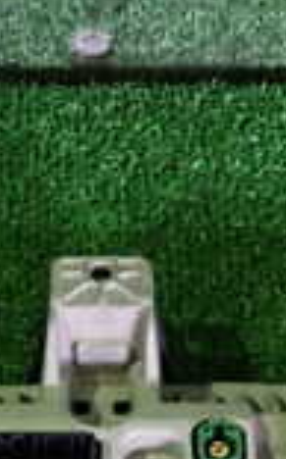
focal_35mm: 102
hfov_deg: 12.8
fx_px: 1277
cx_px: 106
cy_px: 533
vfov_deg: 19.4
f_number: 2
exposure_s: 1/30
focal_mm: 4.5
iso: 640
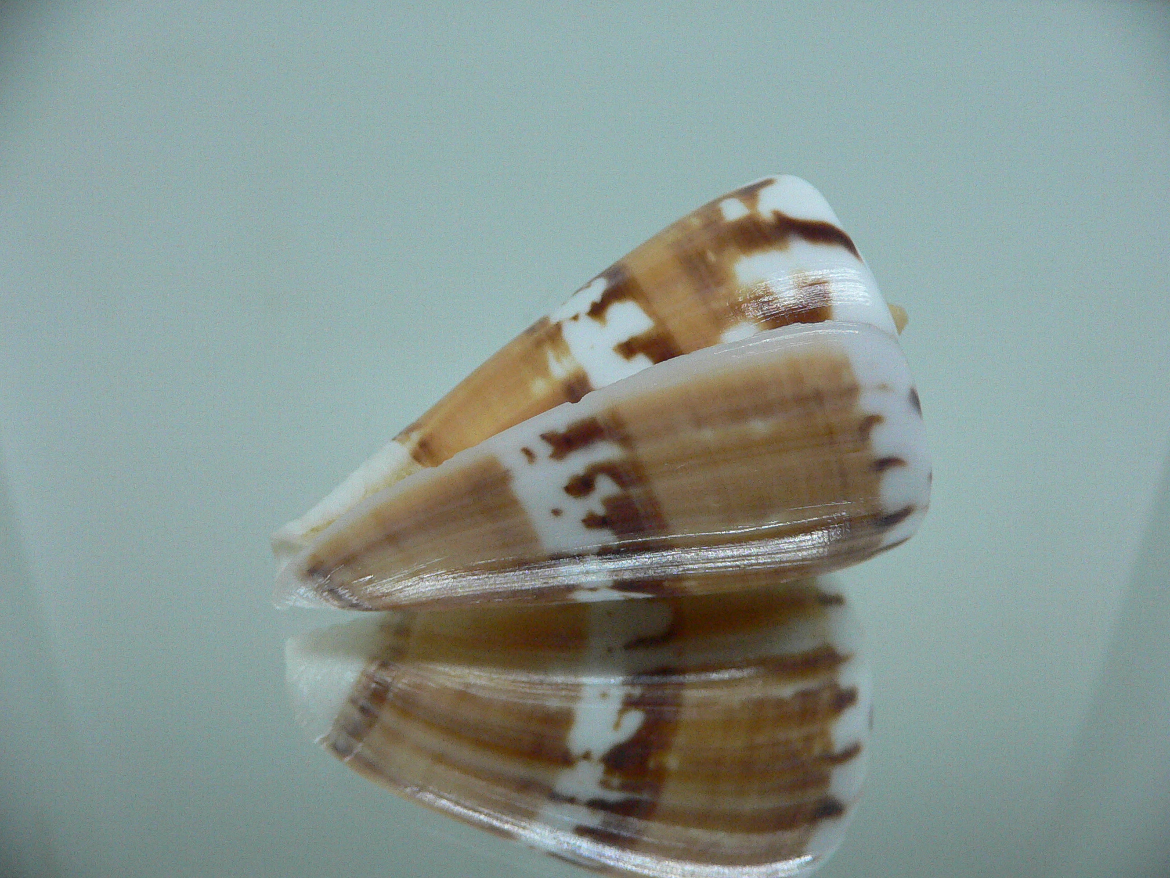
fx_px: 1183
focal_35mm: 35
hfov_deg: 52.6
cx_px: 585
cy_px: 439
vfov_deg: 40.7
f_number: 2.8
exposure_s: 1/60
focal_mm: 4.6
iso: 200
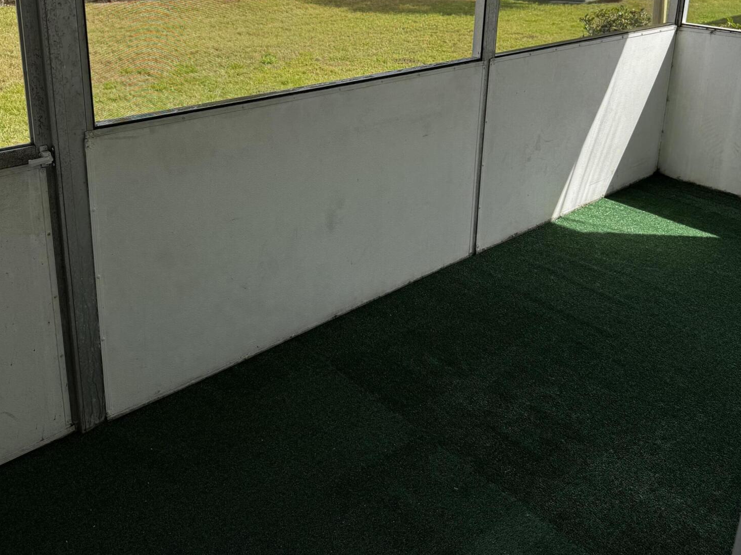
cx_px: 364
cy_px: 121
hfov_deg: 55.4
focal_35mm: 33
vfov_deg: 41.3
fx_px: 706
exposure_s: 1/1678
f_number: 1.78
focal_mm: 6.76
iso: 80
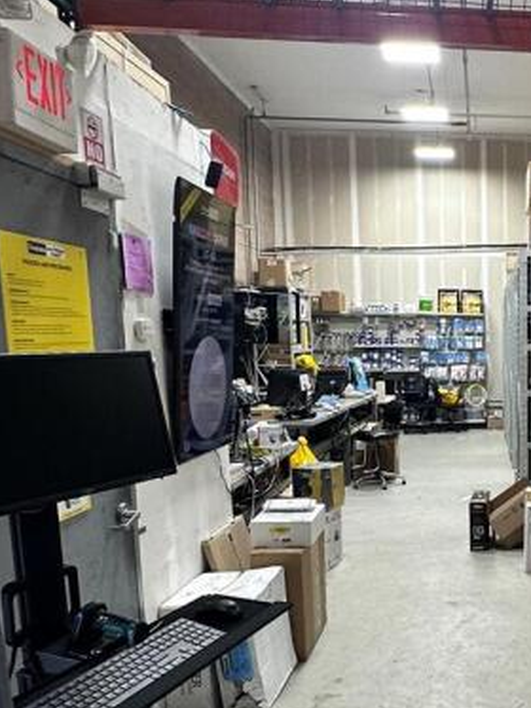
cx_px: 542
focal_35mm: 36
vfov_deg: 50.7
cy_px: 450
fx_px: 736
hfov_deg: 35.5
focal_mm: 2.22
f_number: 2.2
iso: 125
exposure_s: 1/120
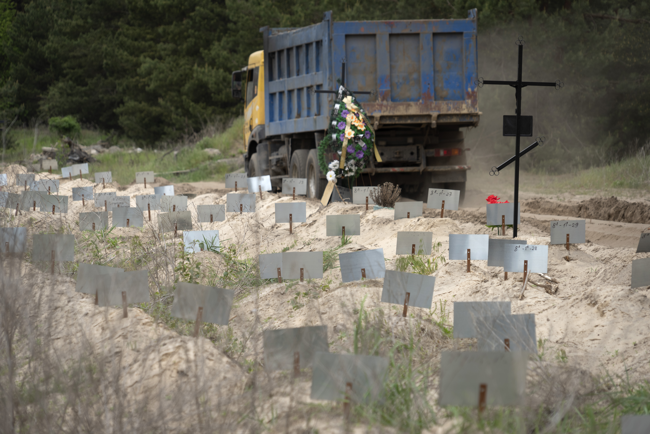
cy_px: 217
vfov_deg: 7.7
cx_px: 325
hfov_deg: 11.5
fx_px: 3214
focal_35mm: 178
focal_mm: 178
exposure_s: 1/200
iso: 125
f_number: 7.1
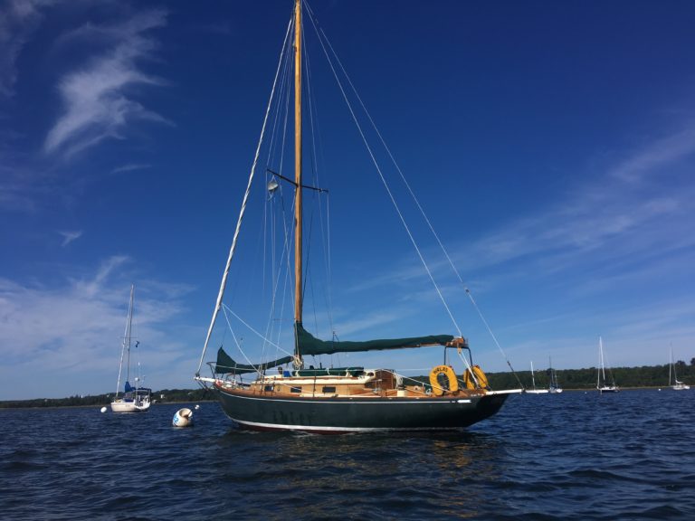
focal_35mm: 29
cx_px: 348
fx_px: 582
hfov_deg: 61.7
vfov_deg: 48.2
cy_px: 260
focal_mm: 4.15
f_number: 2.2
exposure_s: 1/1923
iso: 25
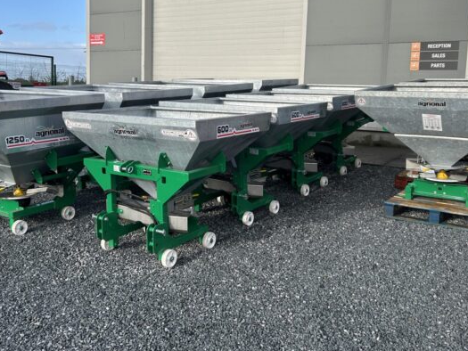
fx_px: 514
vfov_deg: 37.6
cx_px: 223
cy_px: 146
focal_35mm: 38
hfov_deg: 48.9
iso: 50
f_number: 1.5
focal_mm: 5.7
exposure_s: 1/1669
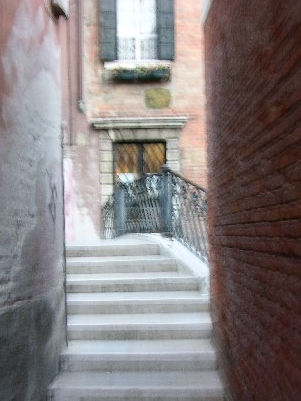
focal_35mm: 51
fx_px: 592
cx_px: 156
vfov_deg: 37.1
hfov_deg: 28.5
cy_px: 266
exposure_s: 1/3.9
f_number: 2.8
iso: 57
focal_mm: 8.9
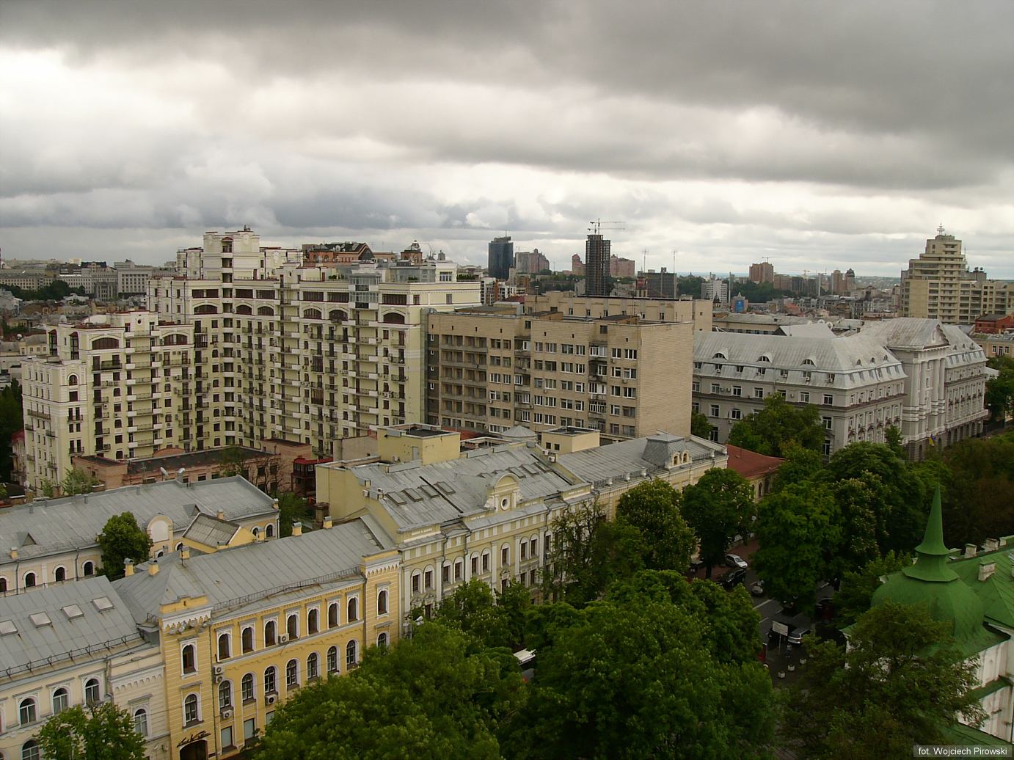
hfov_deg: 51.4
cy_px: 380
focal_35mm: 36
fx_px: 1054
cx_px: 507
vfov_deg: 39.6
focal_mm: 6
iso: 50
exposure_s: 1/320
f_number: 5.2
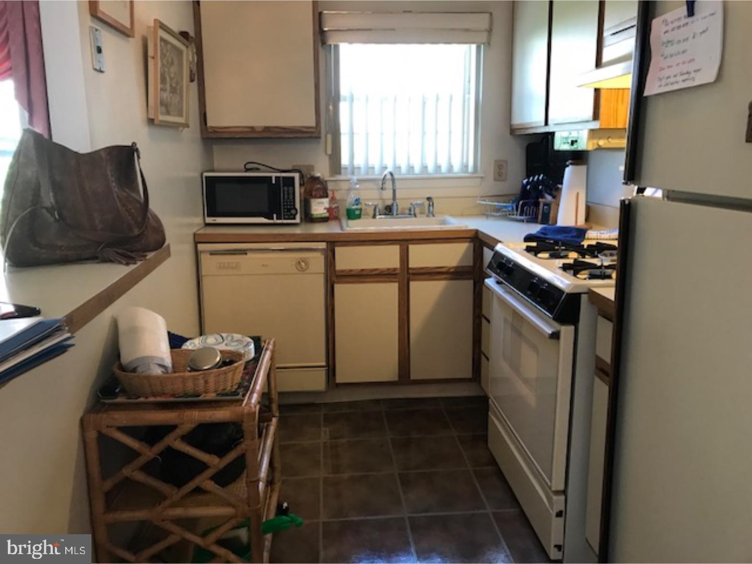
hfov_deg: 63.4
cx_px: 376
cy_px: 282
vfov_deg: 49.7
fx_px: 608
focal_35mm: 28
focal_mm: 3.99
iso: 40
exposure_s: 1/24
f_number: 1.8
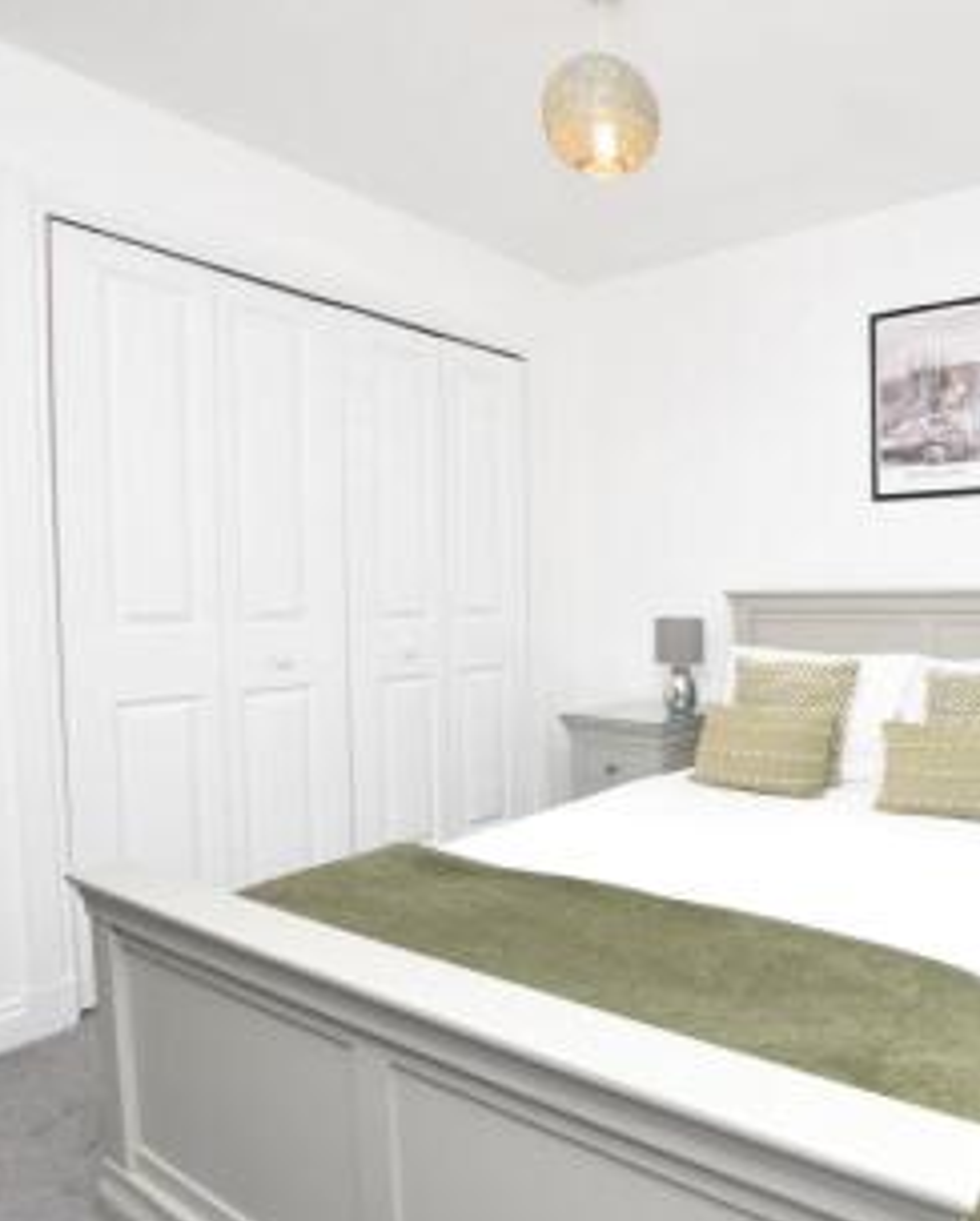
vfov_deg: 75.0
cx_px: 783
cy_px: 617
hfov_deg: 58.4
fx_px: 796
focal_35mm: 22
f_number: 5.6
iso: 800
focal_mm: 10
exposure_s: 1/125
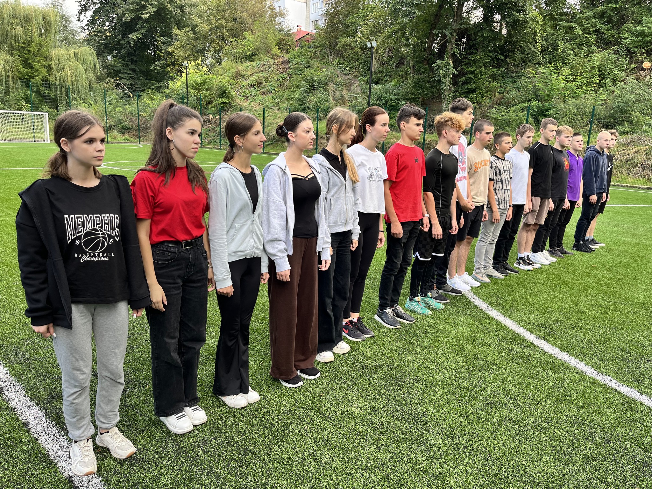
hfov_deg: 67.3
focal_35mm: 26
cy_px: 244
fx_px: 490
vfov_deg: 53.1
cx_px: 326
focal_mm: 5.1
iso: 50
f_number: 1.6
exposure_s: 1/371
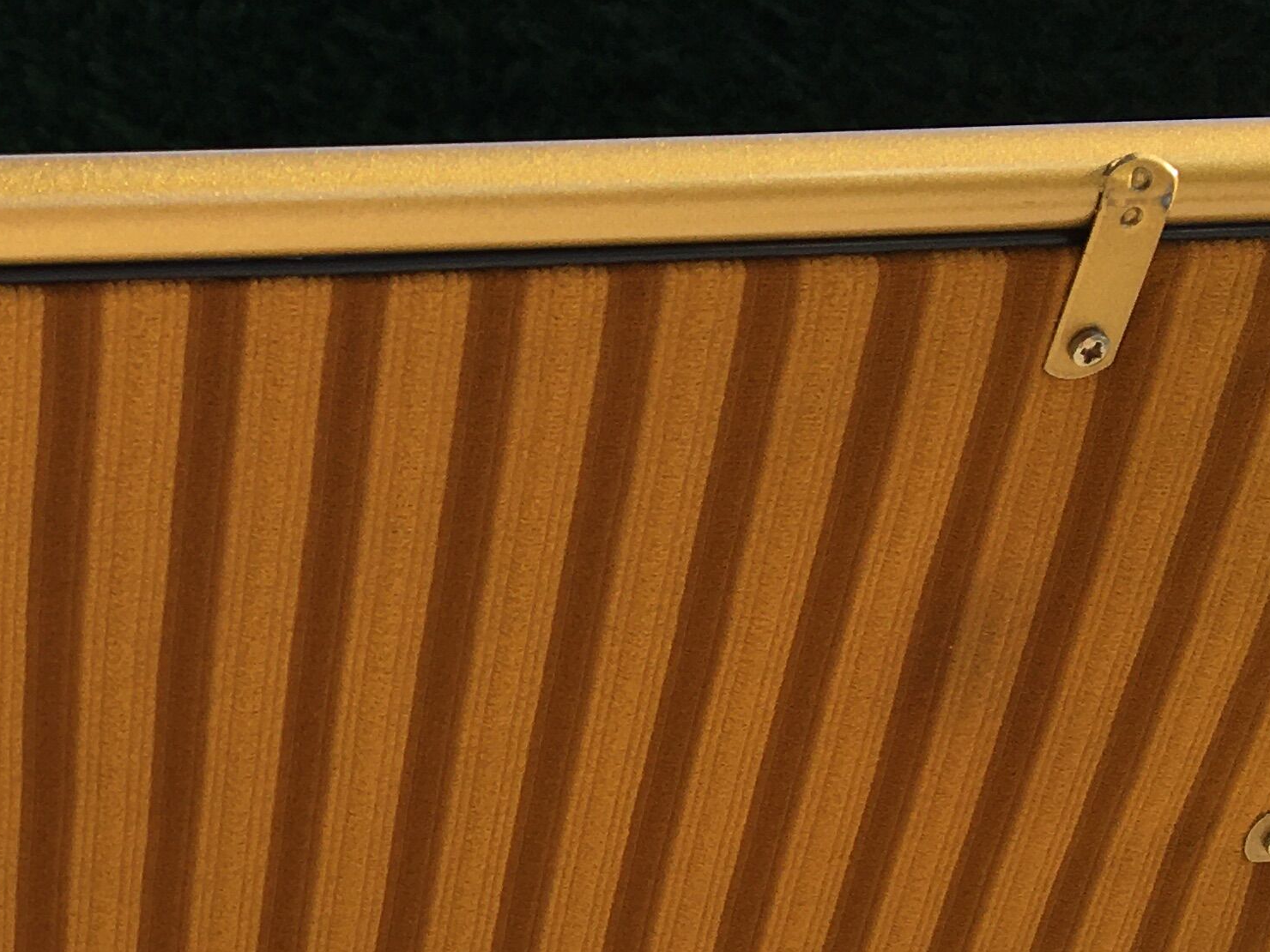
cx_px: 57
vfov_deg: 18.3
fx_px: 2898
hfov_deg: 23.8
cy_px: 871
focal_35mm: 79
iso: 25
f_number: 2.2
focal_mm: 4.15
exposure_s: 1/827
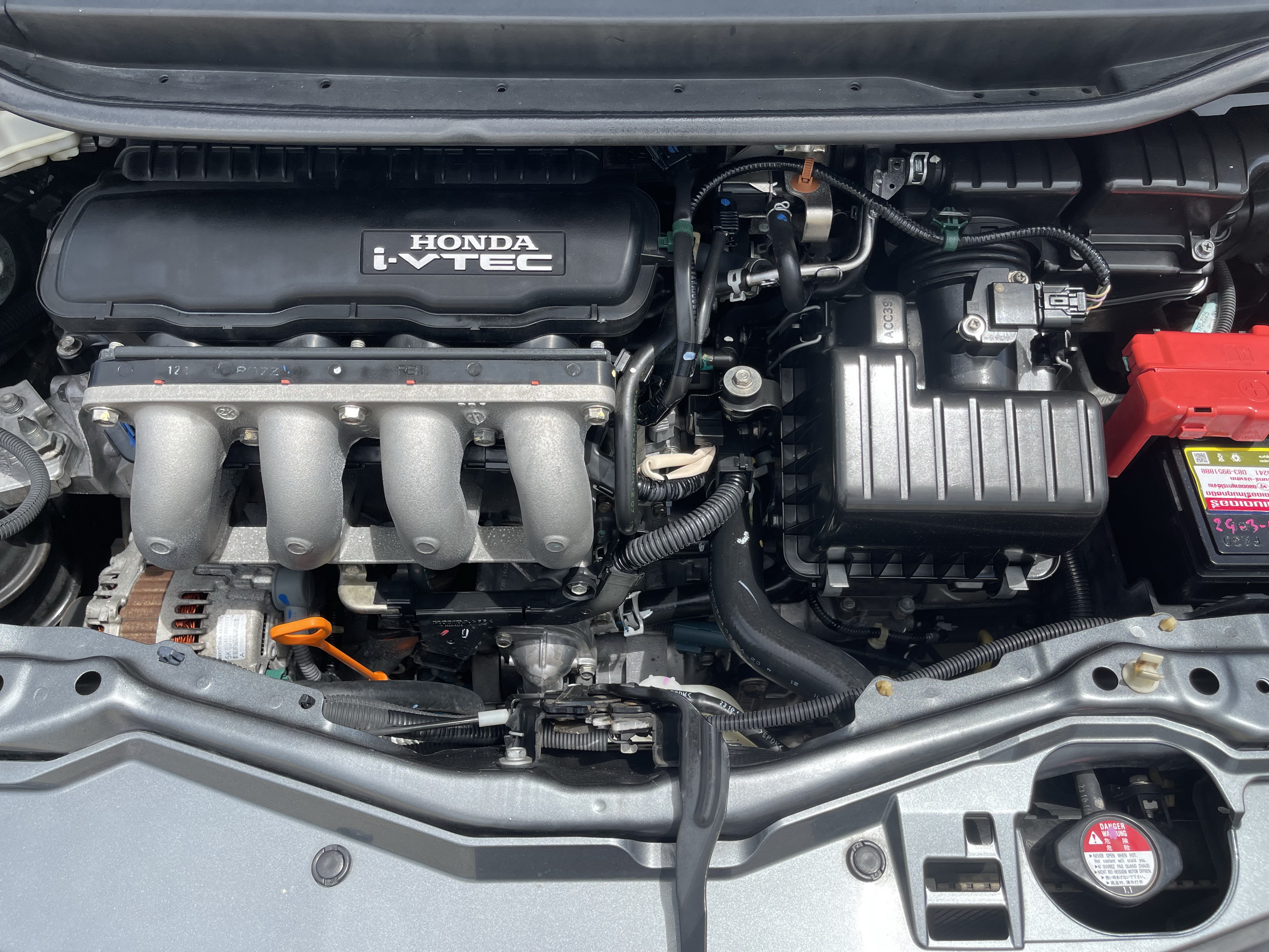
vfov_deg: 54.9
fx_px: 916
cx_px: 634
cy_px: 476
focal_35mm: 25
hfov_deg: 69.4
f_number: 1.6
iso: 32
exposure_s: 1/2123
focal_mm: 5.1
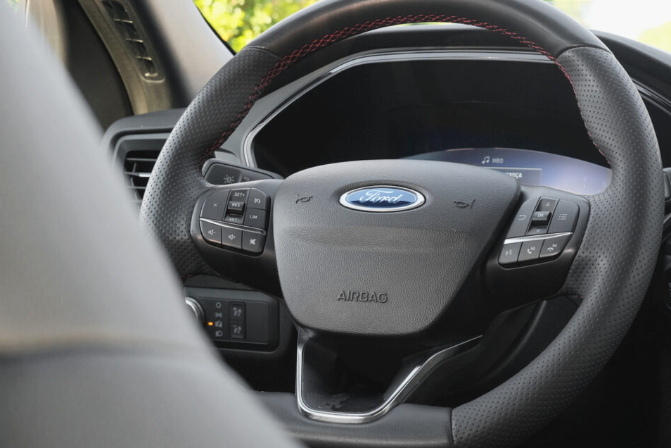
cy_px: 236
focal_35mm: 73
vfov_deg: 18.7
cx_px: 357
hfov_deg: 27.7
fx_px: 1361
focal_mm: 45
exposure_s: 1/125
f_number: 8
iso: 2000
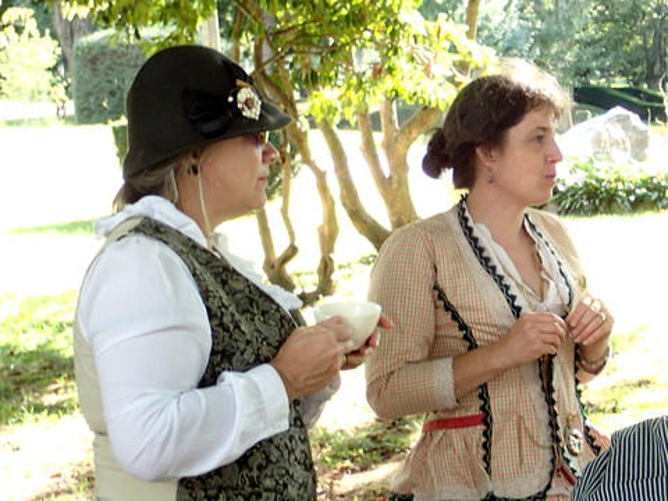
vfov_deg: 25.7
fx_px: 1100
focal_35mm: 57
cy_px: 250
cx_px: 334
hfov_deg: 33.8
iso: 200
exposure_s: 1/60
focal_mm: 10.3
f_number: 3.5
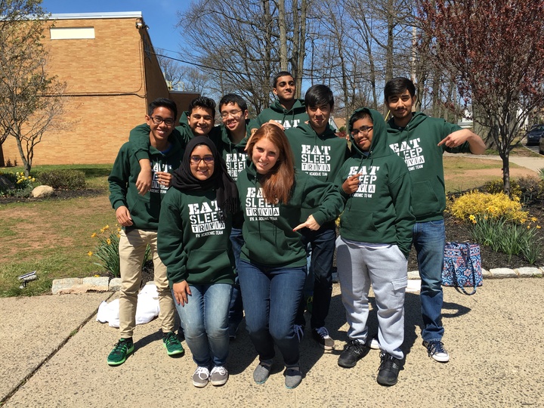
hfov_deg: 61.7
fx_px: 456
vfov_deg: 48.2
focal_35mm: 29
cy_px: 204
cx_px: 272
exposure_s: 1/1131
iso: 25
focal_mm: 4.15
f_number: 2.2
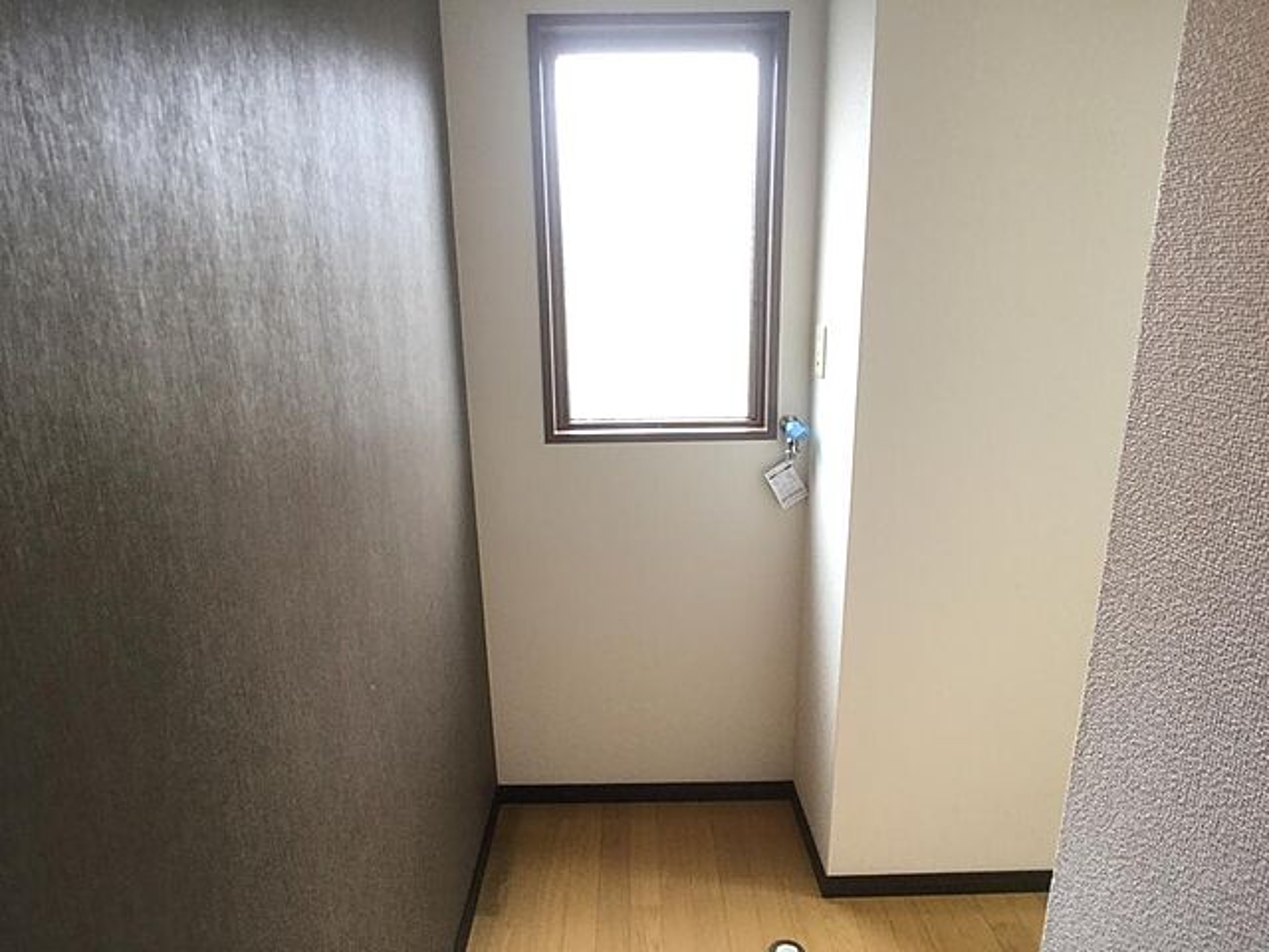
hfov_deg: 58.4
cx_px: 634
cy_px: 476
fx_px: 1136
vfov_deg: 45.4
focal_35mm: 31
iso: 50
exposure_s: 1/30
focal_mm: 3.3
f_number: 2.4
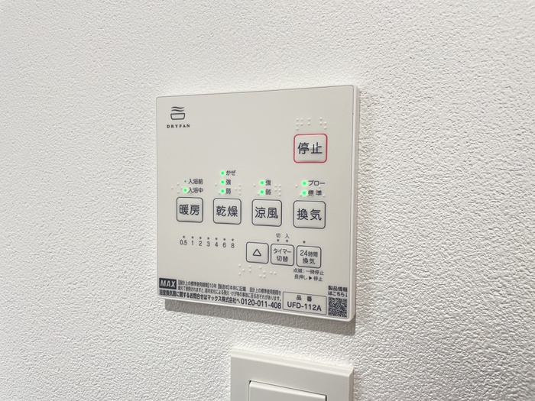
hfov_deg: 67.3
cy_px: 200
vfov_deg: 53.1
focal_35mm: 26
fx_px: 402
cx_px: 268
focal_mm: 4.2
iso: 100
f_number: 1.6
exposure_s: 1/60
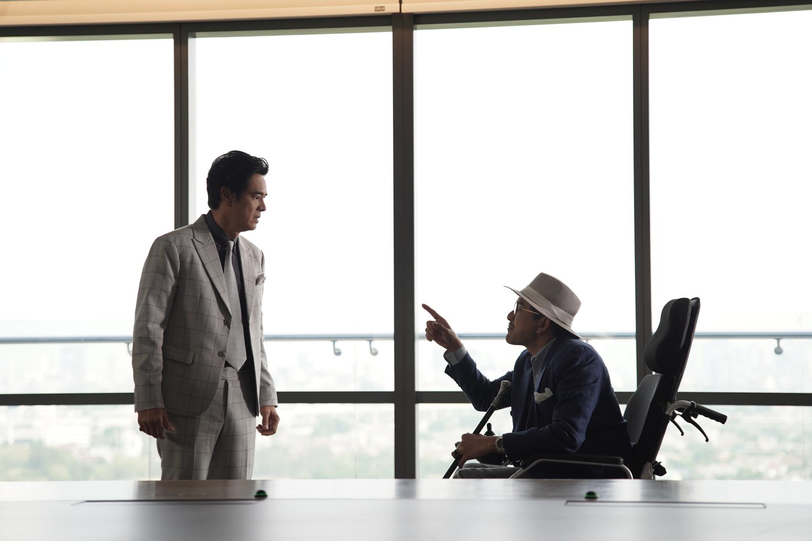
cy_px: 270
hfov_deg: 28.8
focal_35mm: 70
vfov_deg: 19.5
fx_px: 1579
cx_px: 406
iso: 400
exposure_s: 1/200
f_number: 2.8
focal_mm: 70
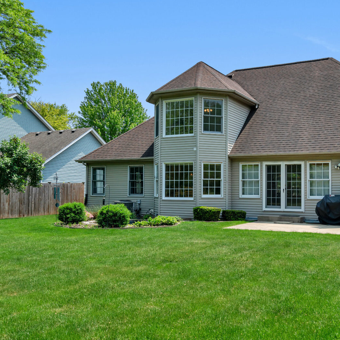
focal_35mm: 38
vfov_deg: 43.9
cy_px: 174
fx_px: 422
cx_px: 230
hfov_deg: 43.2
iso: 320
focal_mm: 29
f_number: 9
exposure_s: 1/1250
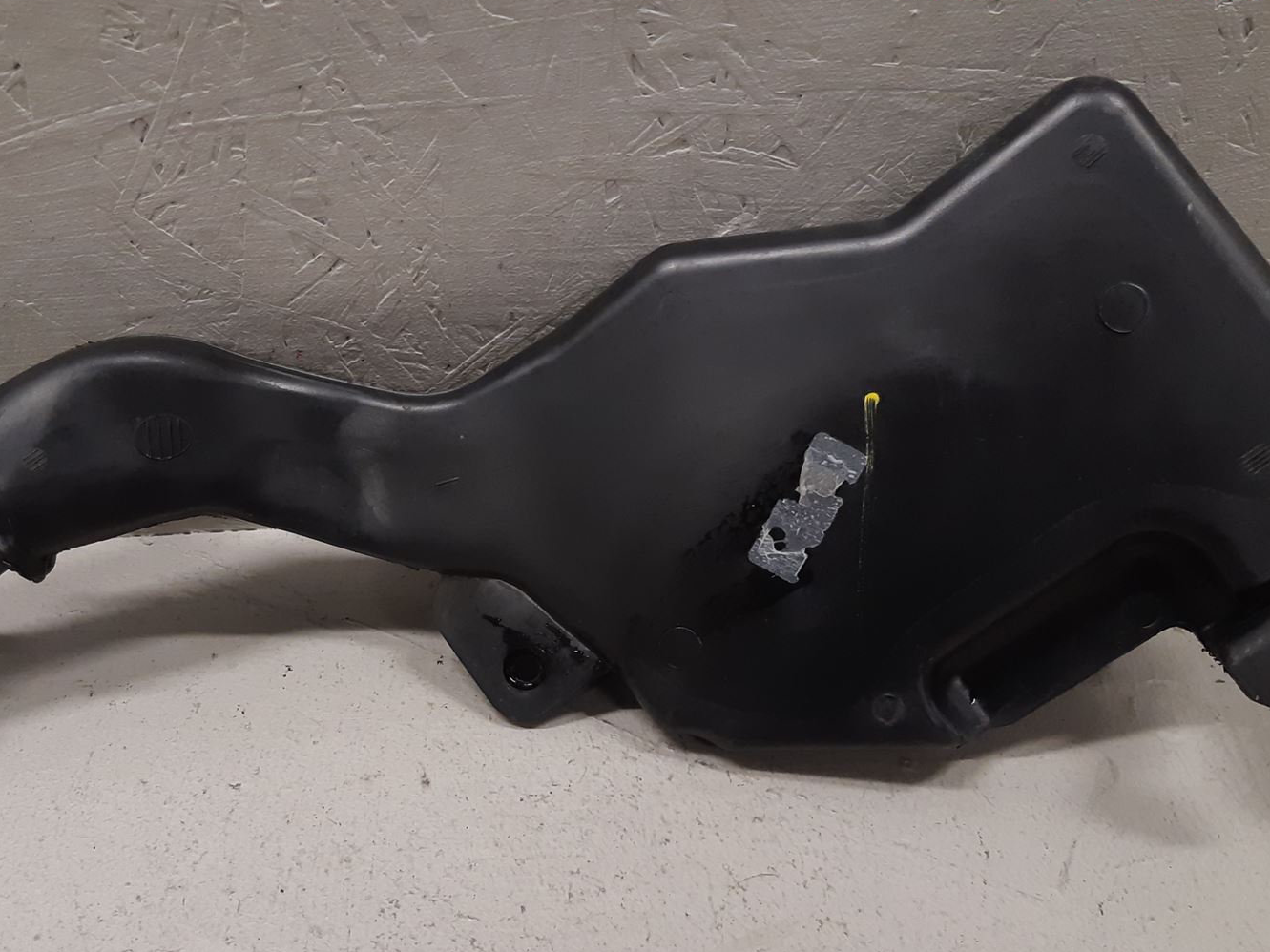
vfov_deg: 35.8
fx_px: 1467
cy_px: 566
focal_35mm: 40
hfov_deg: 46.6
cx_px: 515
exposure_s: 1/50
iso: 125
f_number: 1.7
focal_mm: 3.93
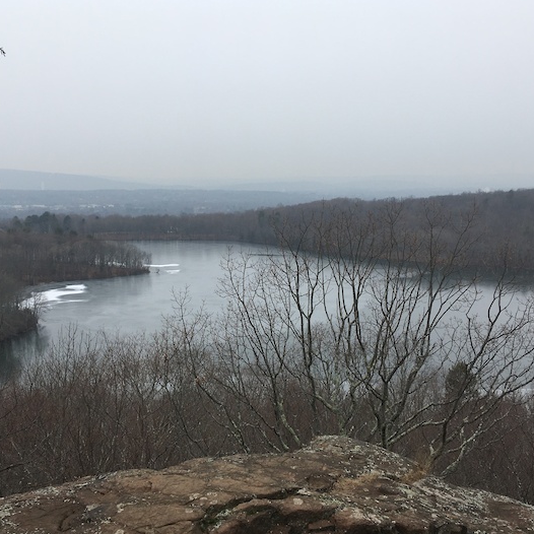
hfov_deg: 42.8
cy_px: 271
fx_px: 681
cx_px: 251
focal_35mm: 39
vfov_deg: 42.8
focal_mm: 4.15
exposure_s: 1/725
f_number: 2.2
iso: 25
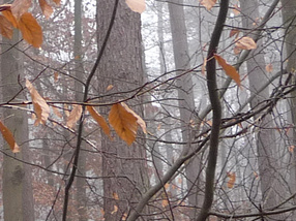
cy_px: 275
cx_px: -118
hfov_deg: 12.9
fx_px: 1256
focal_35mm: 147
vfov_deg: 9.9
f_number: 3.3
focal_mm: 4.7
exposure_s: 1/30
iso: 100
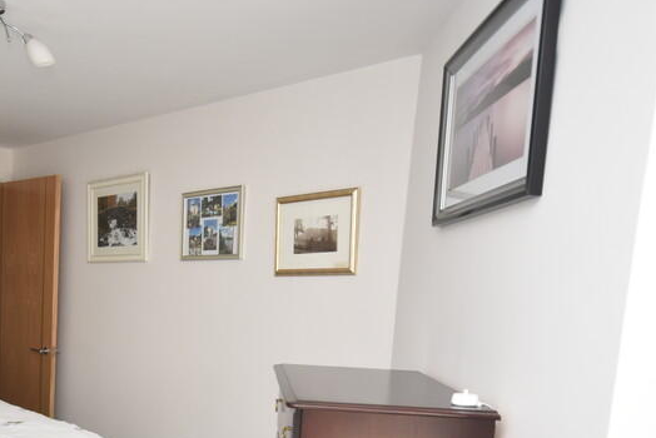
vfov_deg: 31.4
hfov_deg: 45.2
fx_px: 747
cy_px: 381
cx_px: 138
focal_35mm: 41
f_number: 5
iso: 560
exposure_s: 1/200
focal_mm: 14
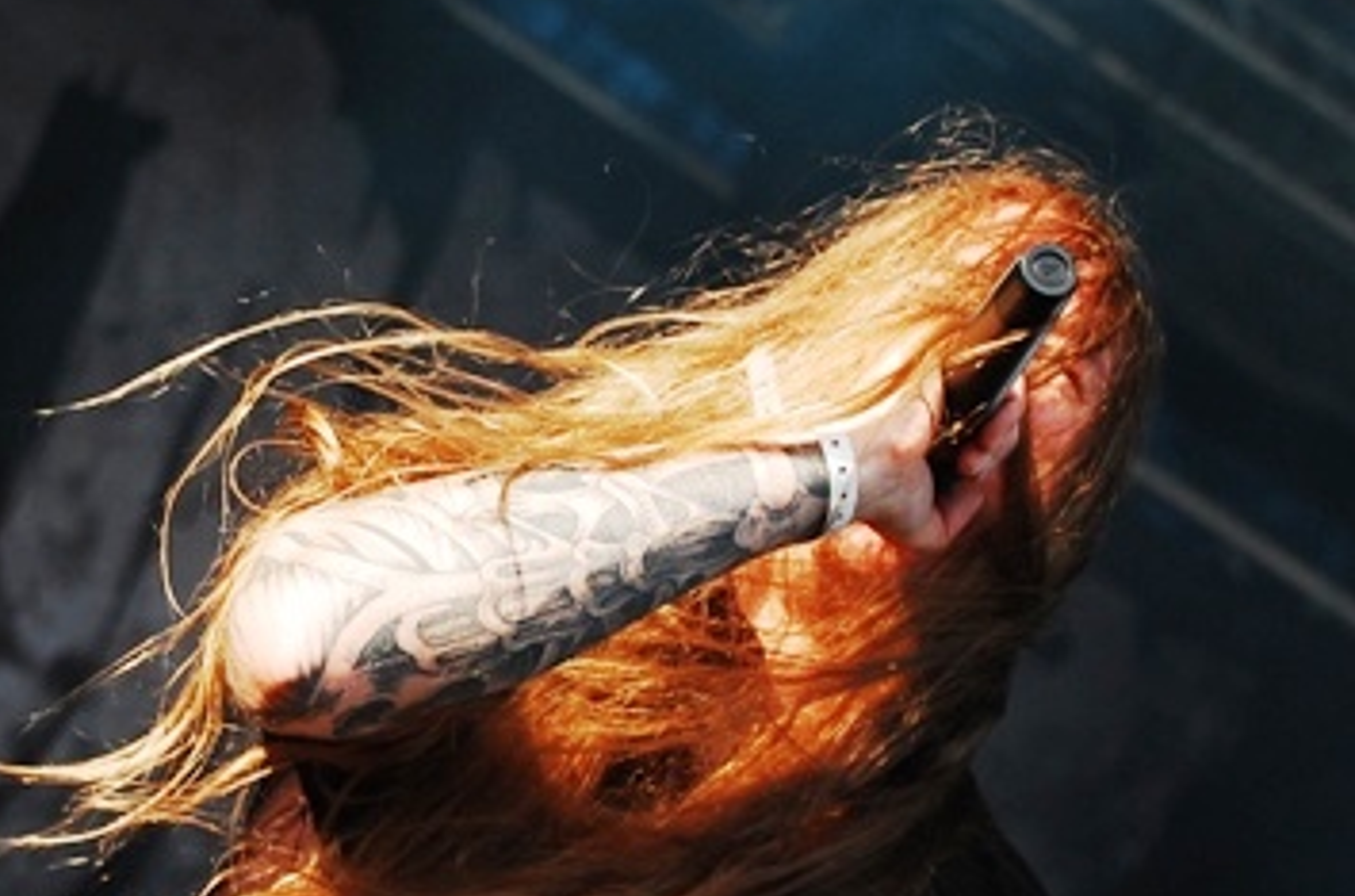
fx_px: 7132
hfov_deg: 10.8
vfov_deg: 7.2
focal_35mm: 190
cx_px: 318
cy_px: 383
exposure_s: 1/640
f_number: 4.5
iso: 400
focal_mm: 70
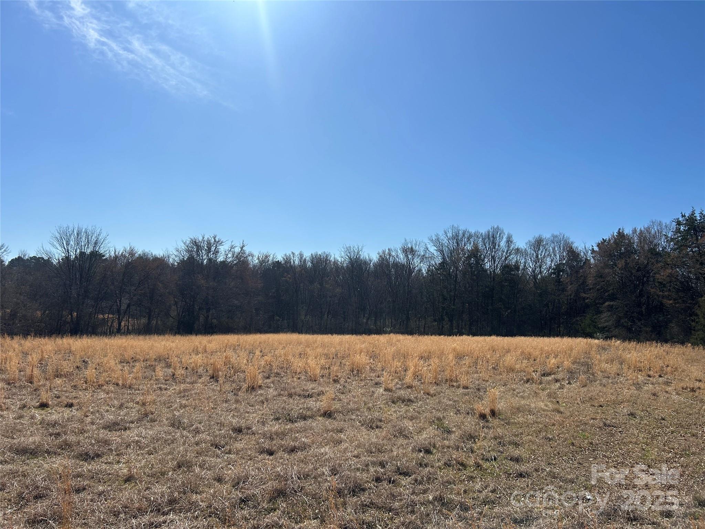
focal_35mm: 26
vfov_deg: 53.1
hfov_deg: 67.3
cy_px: 264
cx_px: 352
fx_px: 530
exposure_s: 1/7463
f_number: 1.5
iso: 50
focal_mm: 5.7
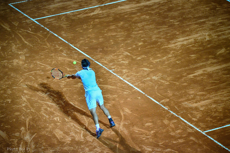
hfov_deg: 10.3
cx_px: 115
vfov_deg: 6.9
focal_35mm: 200
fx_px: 1278
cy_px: 76
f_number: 2.8
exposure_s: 1/1250
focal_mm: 200
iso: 1800
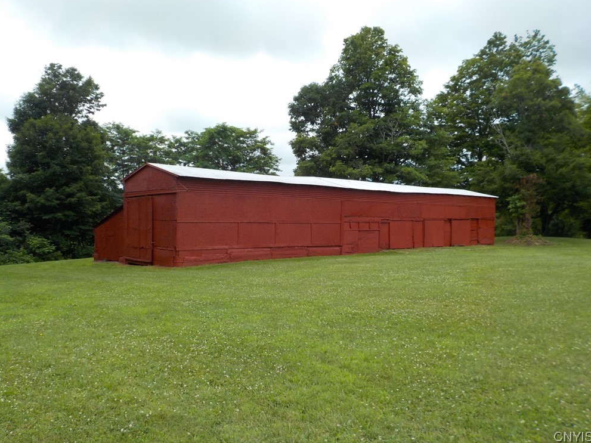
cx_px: 290
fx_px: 529
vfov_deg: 45.4
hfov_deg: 58.4
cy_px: 221
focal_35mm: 31
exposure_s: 1/800
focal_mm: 4.1
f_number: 3.3
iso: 125
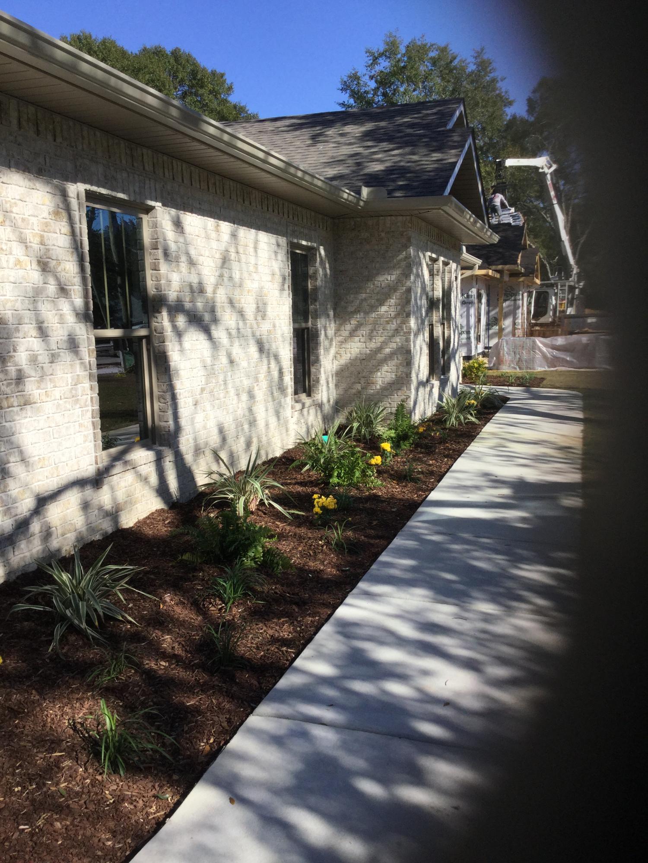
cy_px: 432
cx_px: 324
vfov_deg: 58.4
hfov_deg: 45.4
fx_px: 774
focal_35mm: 31
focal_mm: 3.3
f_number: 2.4
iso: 25
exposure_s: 1/1294
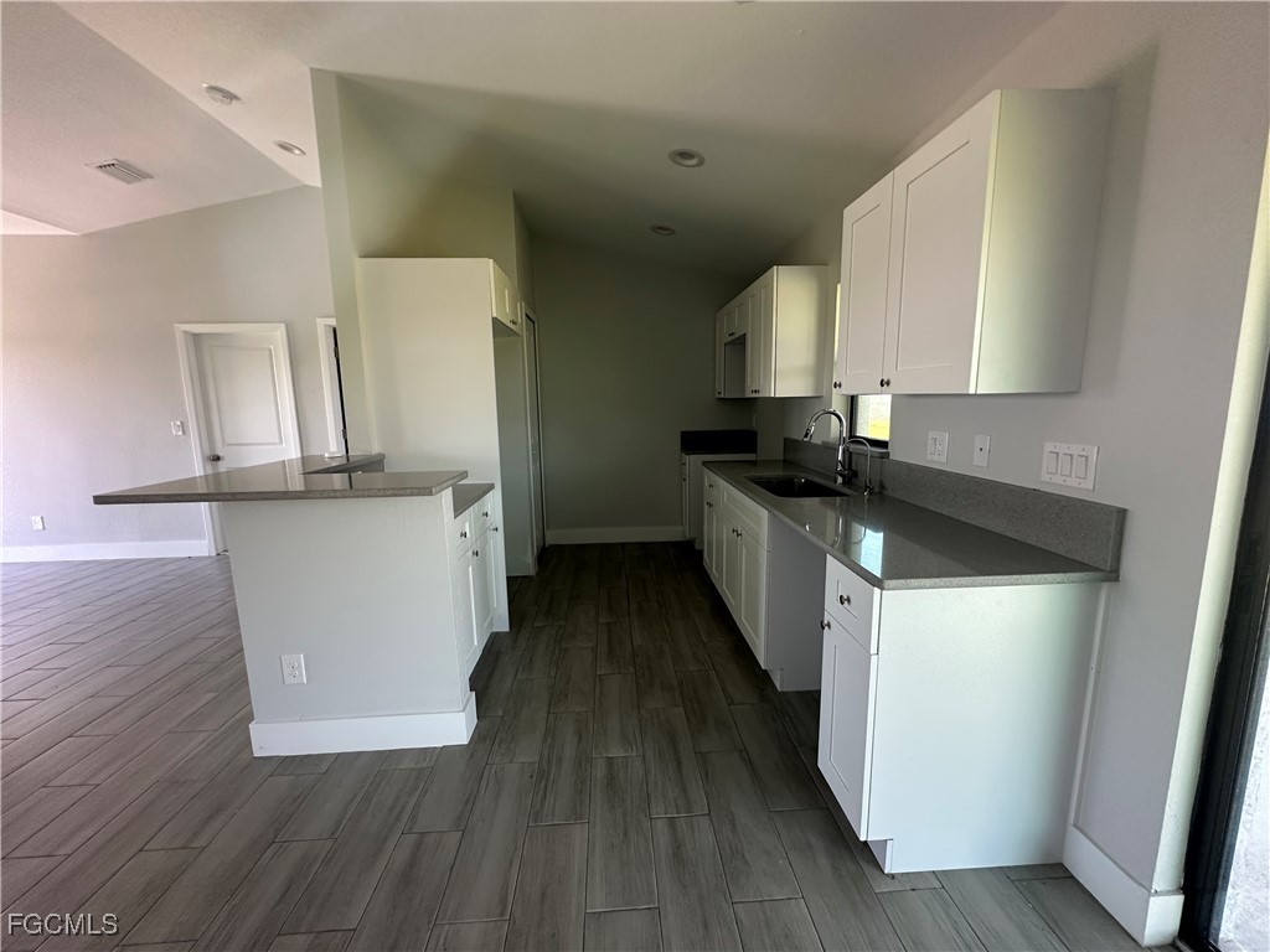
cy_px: 476
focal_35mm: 14
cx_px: 635
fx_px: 514
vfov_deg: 85.7
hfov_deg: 102.1
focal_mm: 2.22
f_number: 2.2
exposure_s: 1/99
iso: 160
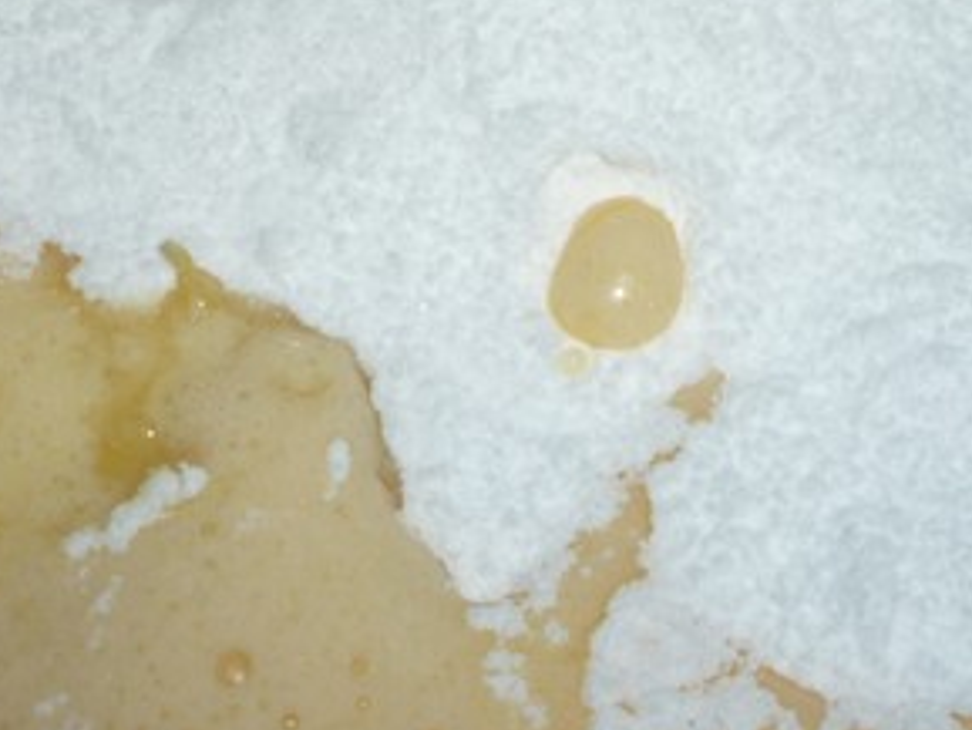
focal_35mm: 83
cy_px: -61
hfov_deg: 23.5
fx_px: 2332
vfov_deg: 17.2
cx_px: 461
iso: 100
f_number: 4
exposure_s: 1/30
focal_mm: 5.2
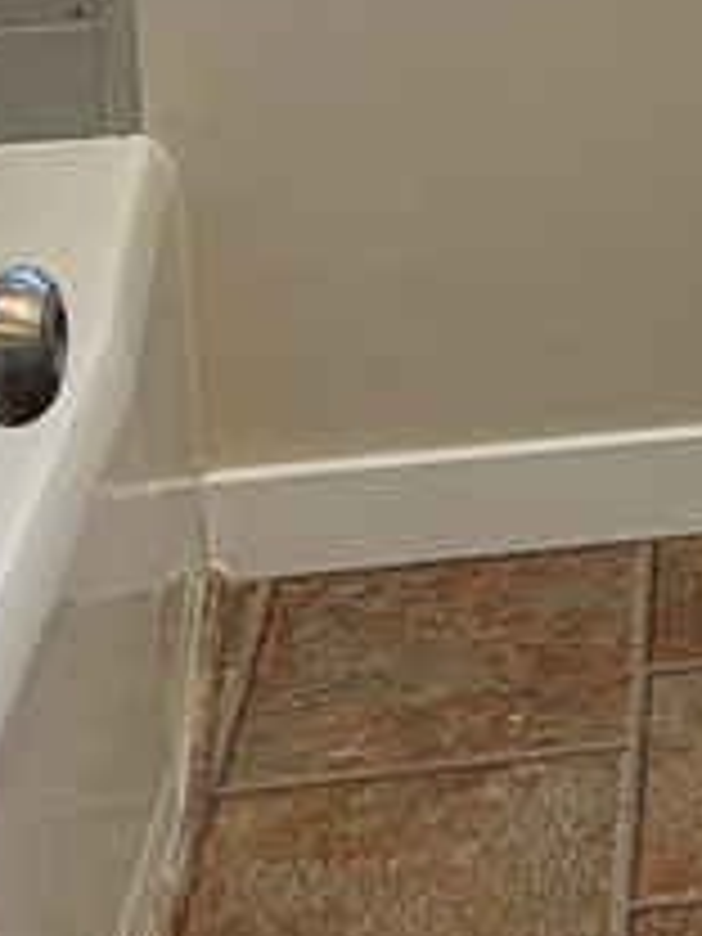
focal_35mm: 128
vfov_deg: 13.9
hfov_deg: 10.5
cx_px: 1444
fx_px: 3461
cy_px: -688
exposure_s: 1/166
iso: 50
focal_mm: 5.96
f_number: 1.6
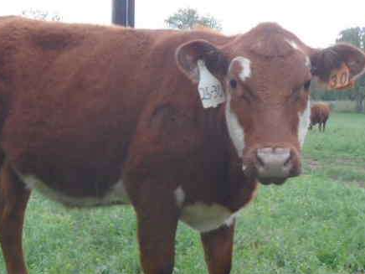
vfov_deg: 20.4
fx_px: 759
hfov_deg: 27.0
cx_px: 163
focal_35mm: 72
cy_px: 148
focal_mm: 8.7
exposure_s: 1/160
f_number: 4.5
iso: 400
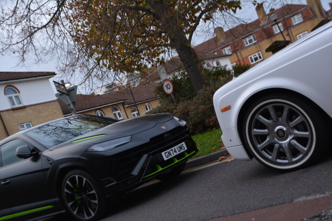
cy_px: 110
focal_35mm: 57
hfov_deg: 35.0
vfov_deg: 23.8
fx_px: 526
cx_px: 166
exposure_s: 1/60
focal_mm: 38
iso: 450
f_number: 4.5
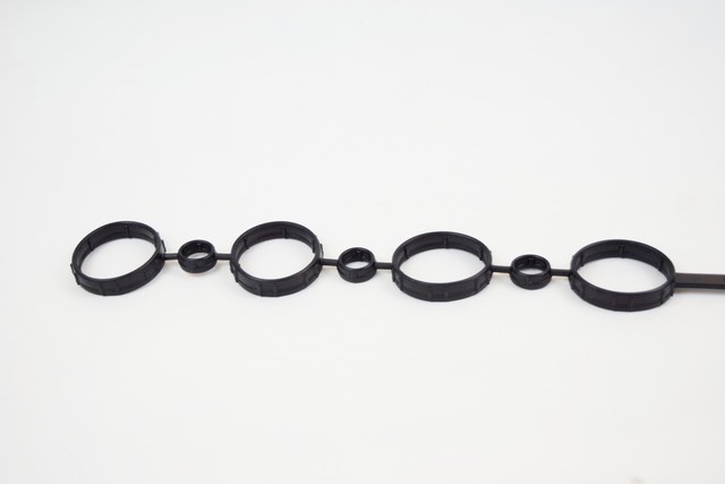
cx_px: 362
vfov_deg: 25.1
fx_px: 1088
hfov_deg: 36.9
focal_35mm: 54
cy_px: 242
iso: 1000
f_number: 4.8
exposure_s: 1/60
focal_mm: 36
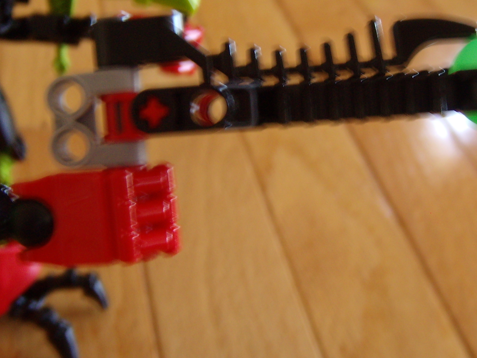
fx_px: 827
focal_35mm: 60
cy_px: 113
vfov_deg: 24.3
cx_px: 280
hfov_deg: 32.1
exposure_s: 1/6.06
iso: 100
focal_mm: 6.4
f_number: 3.5
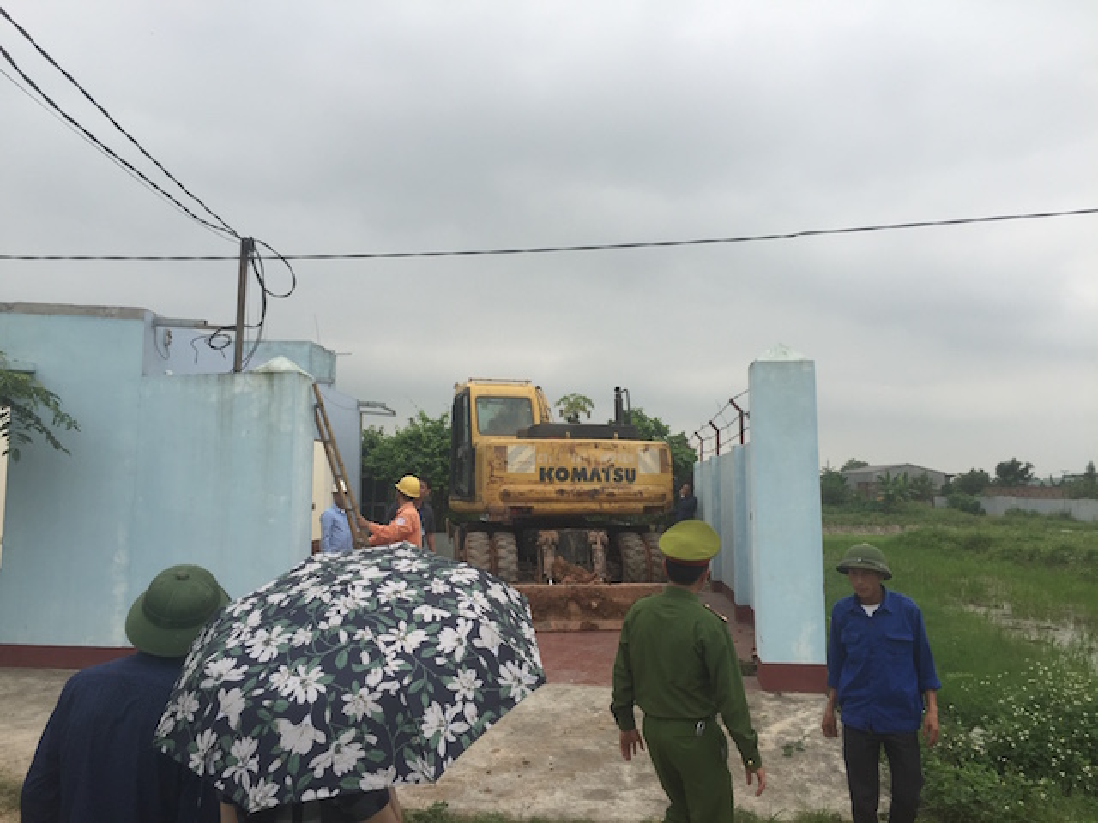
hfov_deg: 61.7
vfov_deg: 48.2
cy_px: 412
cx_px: 549
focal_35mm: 29
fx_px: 920
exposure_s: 1/682
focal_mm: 4.15
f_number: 2.2
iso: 32
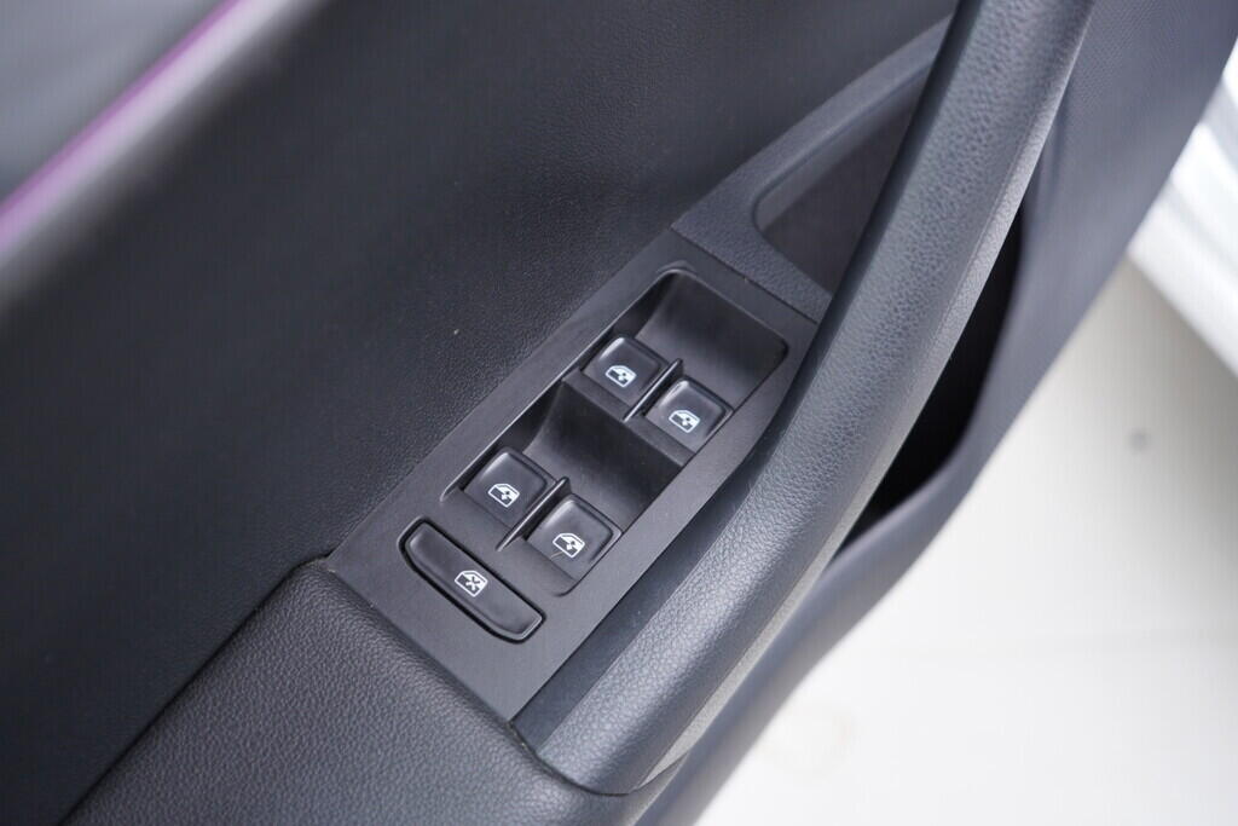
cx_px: 619
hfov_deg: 53.1
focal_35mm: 36
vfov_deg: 36.9
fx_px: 1238
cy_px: 413
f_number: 2.8
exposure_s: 1/40
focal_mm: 24
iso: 320
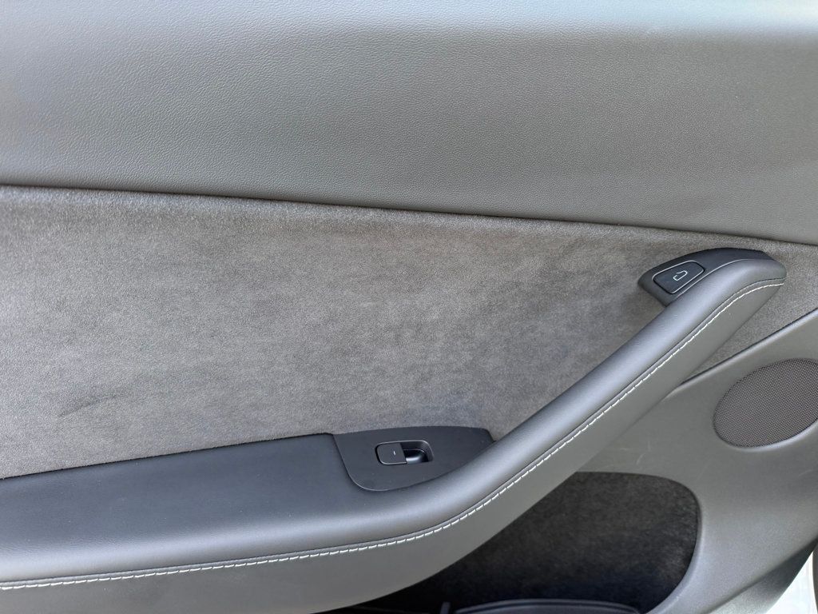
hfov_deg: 71.6
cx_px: 409
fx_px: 567
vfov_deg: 56.8
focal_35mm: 24
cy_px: 307
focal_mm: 6.76
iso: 200
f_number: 1.78
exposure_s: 1/167
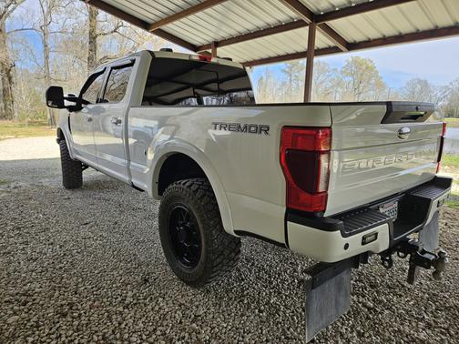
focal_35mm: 23
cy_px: 172
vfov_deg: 58.9
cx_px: 230
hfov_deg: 73.9
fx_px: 305
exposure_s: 1/358
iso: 25
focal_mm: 5.4
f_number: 1.8
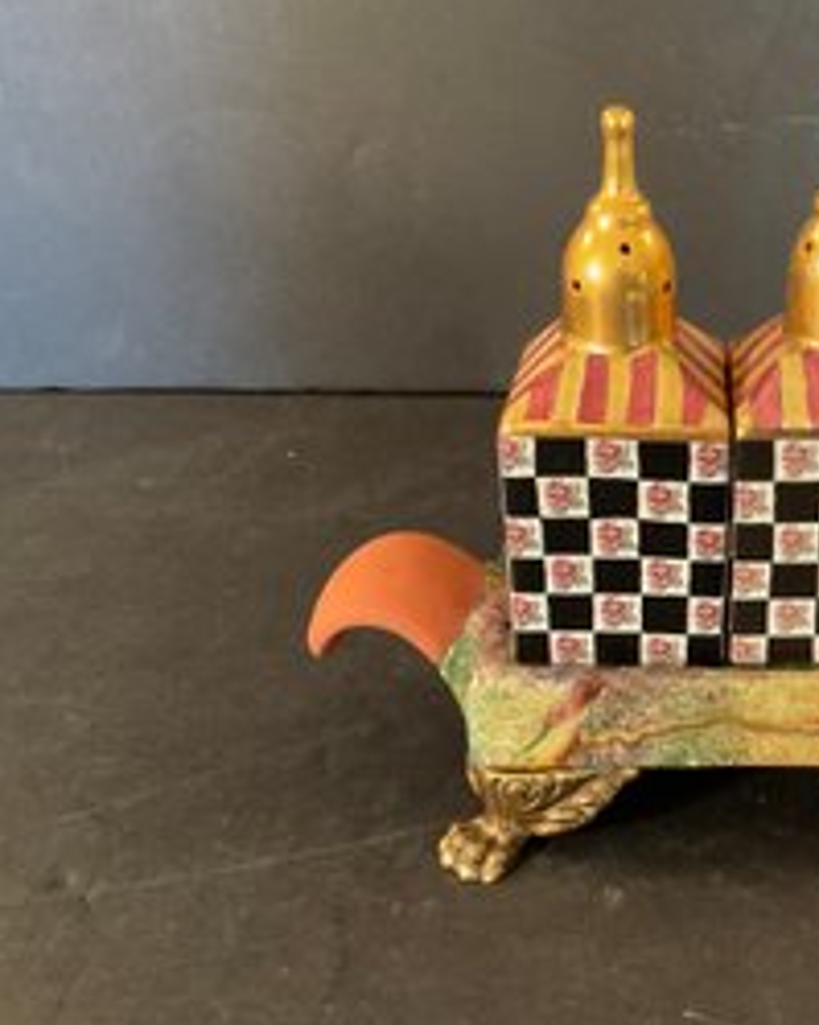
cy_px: 508
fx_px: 1182
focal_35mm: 39
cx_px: 698
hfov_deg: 36.4
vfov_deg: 46.9
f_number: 1.8
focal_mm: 3
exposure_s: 1/40
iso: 250
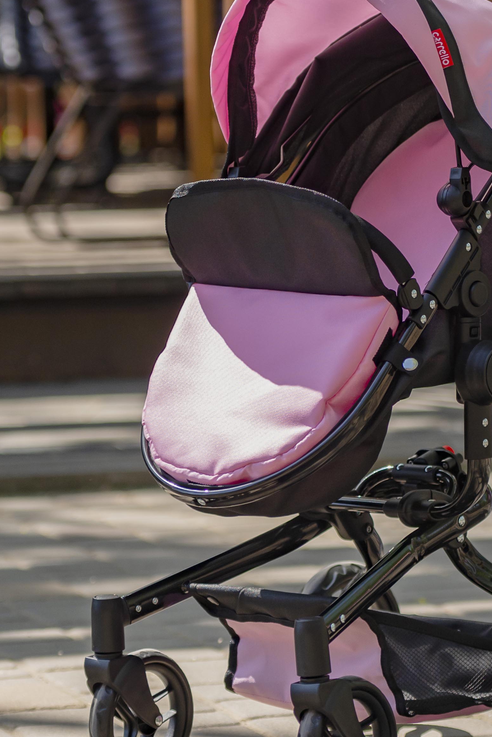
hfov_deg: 6.4
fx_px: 4362
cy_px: 151
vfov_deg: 9.6
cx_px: 496
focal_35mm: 213
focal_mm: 82
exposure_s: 1/1600
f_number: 2.8
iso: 250
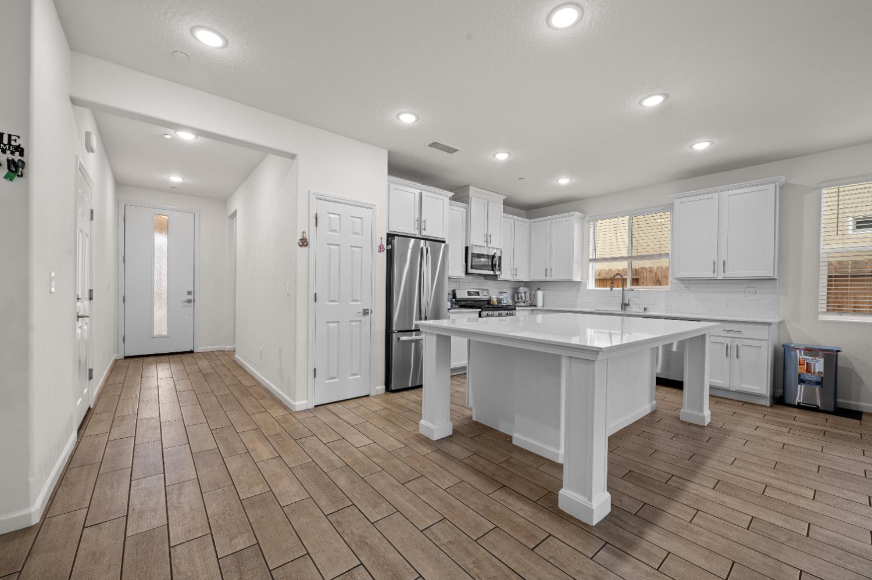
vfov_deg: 81.1
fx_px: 339
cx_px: 436
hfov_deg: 104.3
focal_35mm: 14
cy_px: 290
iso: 250
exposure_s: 1/3
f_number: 9
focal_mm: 14
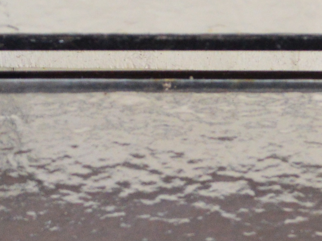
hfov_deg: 12.6
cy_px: 320
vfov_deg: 9.3
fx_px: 1451
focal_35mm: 156
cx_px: 228
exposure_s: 1/60
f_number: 3.5
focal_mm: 18
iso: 800
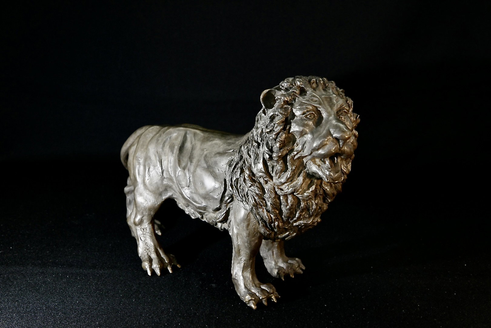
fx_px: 736
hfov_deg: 36.9
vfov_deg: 25.1
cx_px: 246
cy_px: 164
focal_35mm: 54
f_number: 5
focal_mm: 36
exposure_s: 1/100
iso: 1250
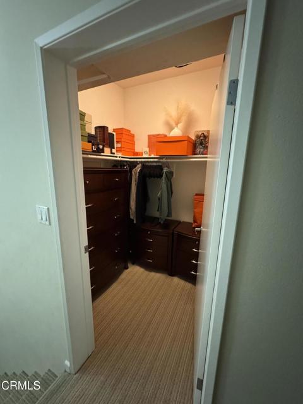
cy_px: 202
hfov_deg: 85.7
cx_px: 152
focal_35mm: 14
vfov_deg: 102.1
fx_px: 163
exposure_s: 1/40
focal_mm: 2.22
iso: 1600
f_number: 2.2
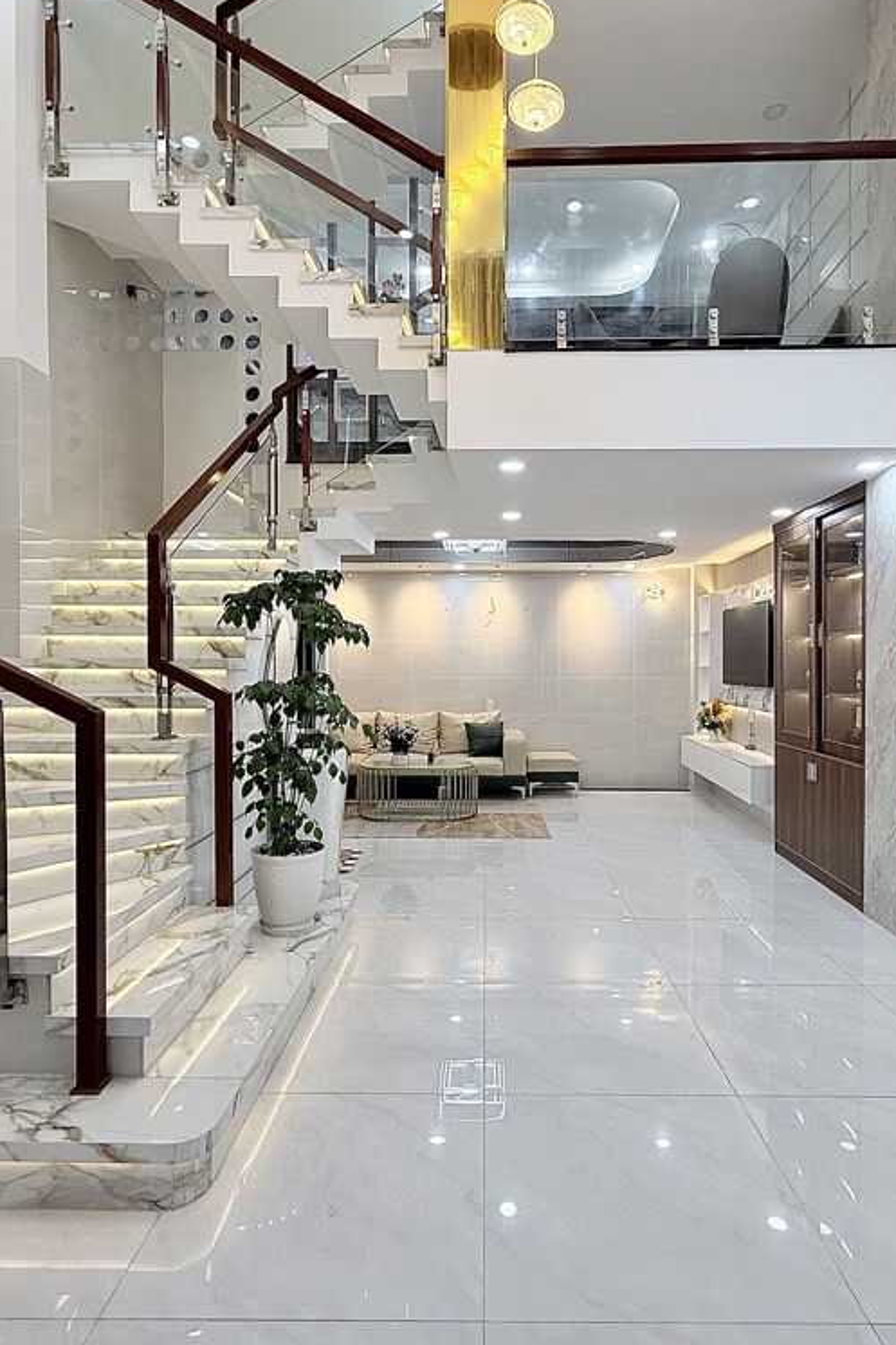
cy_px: 669
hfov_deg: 61.8
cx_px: 489
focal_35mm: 20
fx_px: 747
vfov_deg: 84.0
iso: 80
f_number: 2.2
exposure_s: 1/100
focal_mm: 2.22
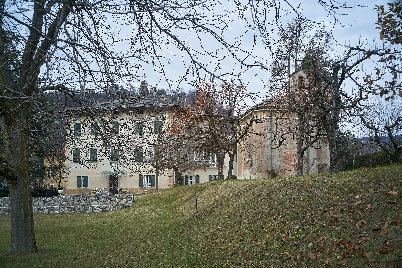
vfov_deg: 37.9
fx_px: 391
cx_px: 201
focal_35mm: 35
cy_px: 134
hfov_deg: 54.4
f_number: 2
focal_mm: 35
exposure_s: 1/8
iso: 100
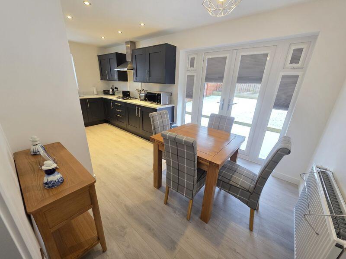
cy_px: 130
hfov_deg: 106.2
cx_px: 173
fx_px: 130
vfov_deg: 89.9
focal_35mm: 13
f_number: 1.9
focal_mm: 2.2
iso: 200
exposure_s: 1/100
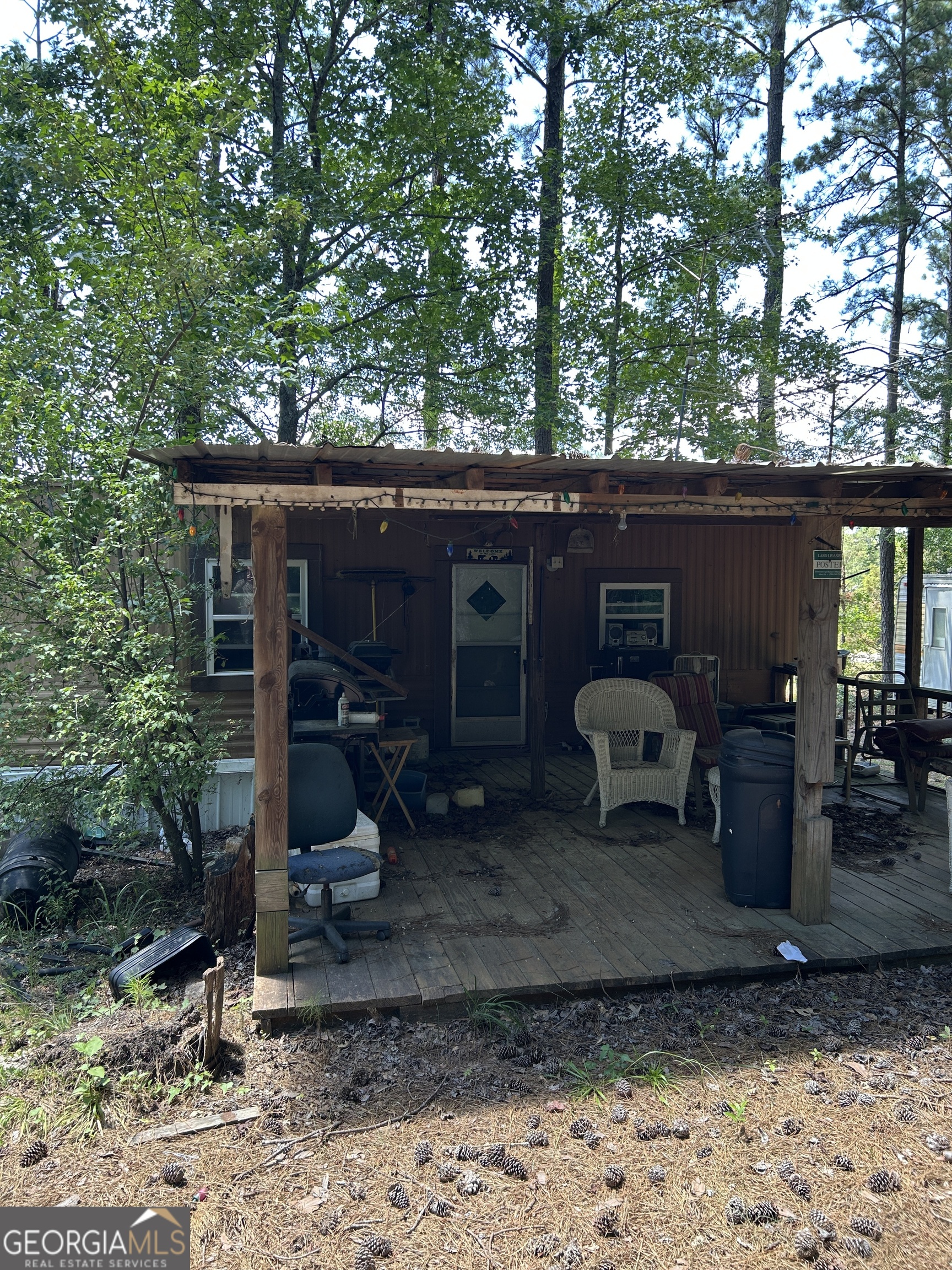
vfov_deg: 67.3
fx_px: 953
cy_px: 635
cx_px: 476
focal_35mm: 26
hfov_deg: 53.1
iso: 40
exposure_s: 1/121
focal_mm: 5.7
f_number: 1.5
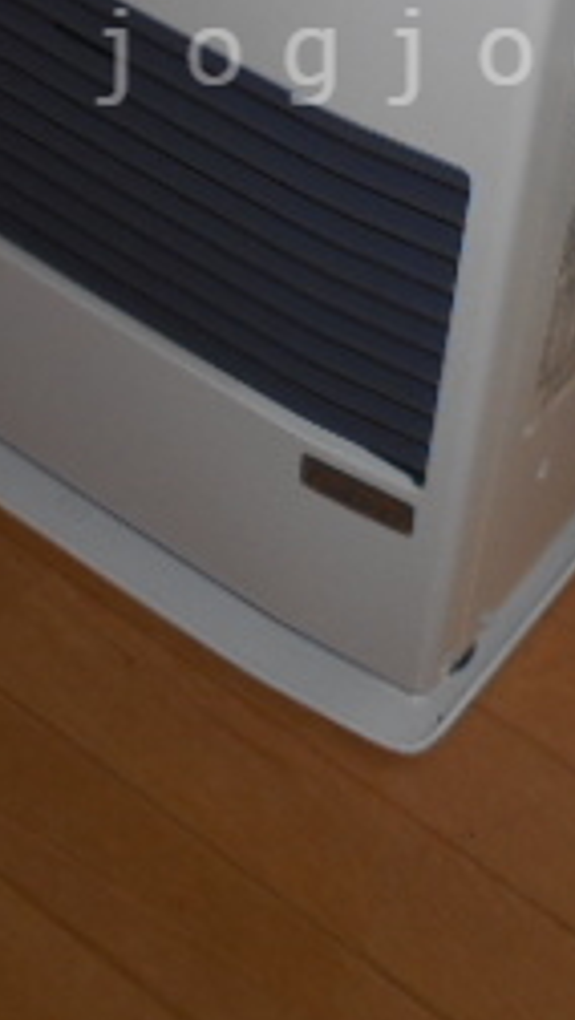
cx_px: 373
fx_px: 1949
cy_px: 57
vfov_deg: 28.0
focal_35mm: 72
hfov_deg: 16.8
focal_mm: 4.6
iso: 80
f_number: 3.2
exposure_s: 1/25
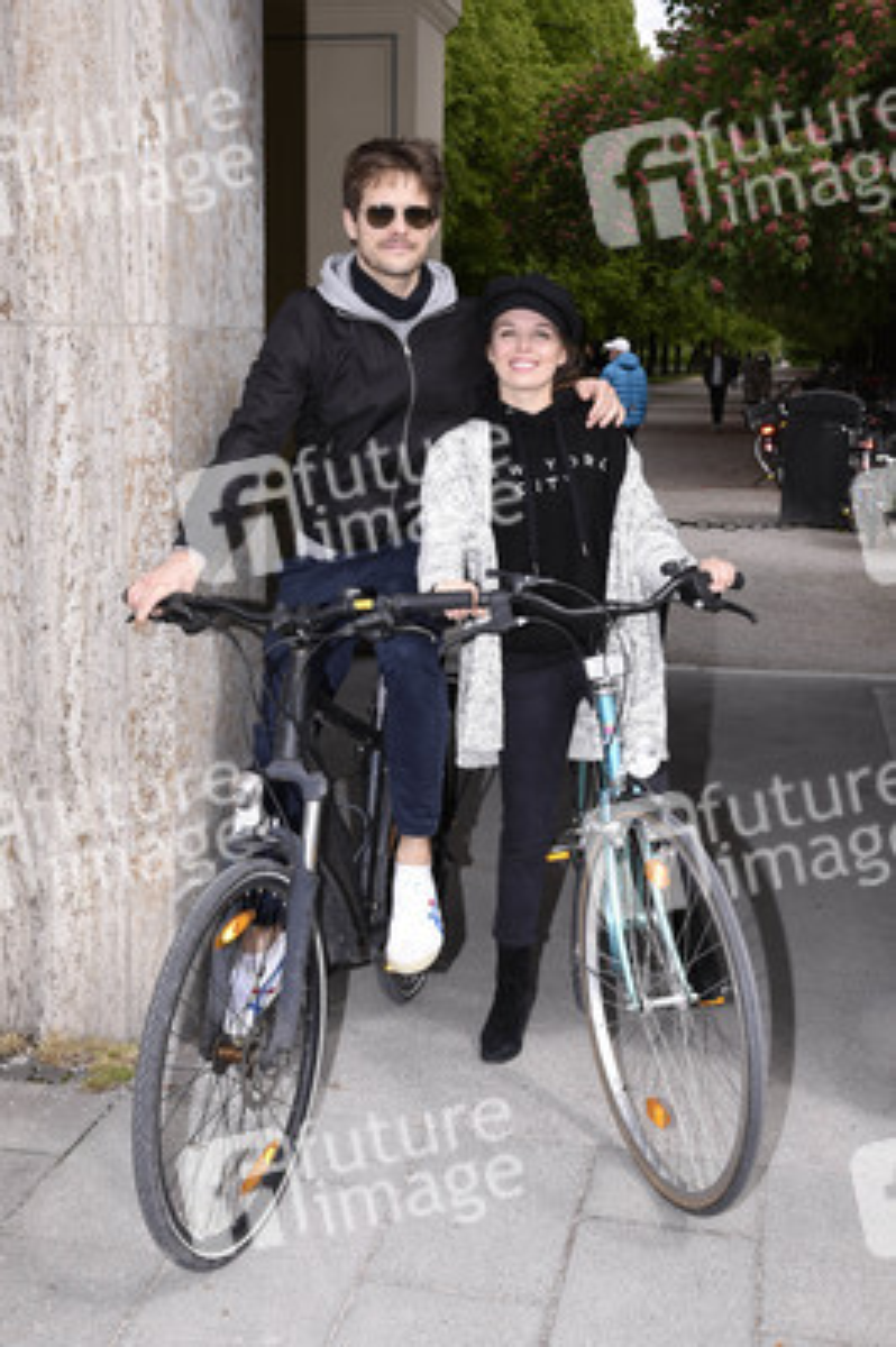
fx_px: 1421
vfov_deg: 50.7
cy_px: 674
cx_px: 448
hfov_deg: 35.0
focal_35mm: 38
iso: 320
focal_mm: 38
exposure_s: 1/160
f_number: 11
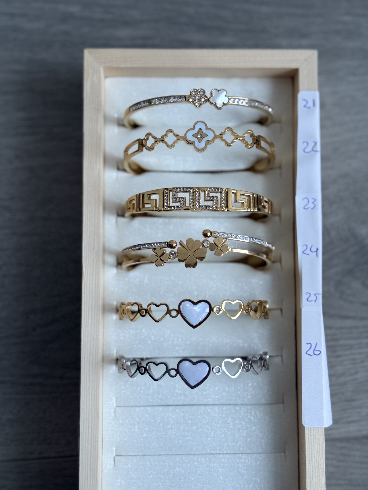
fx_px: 723
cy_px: 254
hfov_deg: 28.6
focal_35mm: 51
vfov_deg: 37.5
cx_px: 185
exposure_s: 1/40
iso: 250
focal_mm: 6.76
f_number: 1.78
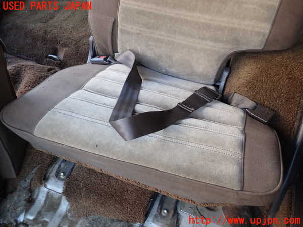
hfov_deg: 60.0
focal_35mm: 30
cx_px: 152
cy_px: 114
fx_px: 263
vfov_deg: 46.8
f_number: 2.3
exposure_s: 1/40
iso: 200
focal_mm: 5.4
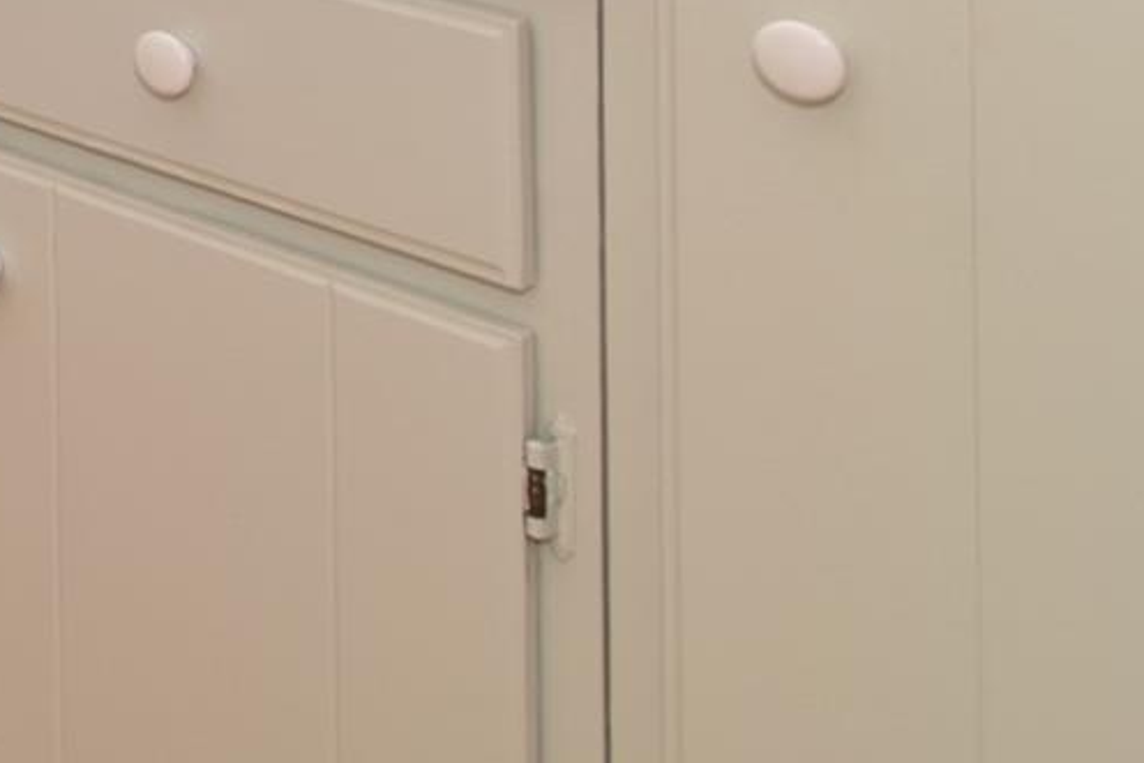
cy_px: -665
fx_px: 2163
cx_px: -1066
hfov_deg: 19.4
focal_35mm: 68
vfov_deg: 16.3
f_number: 8
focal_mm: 11
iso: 640
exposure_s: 1/50
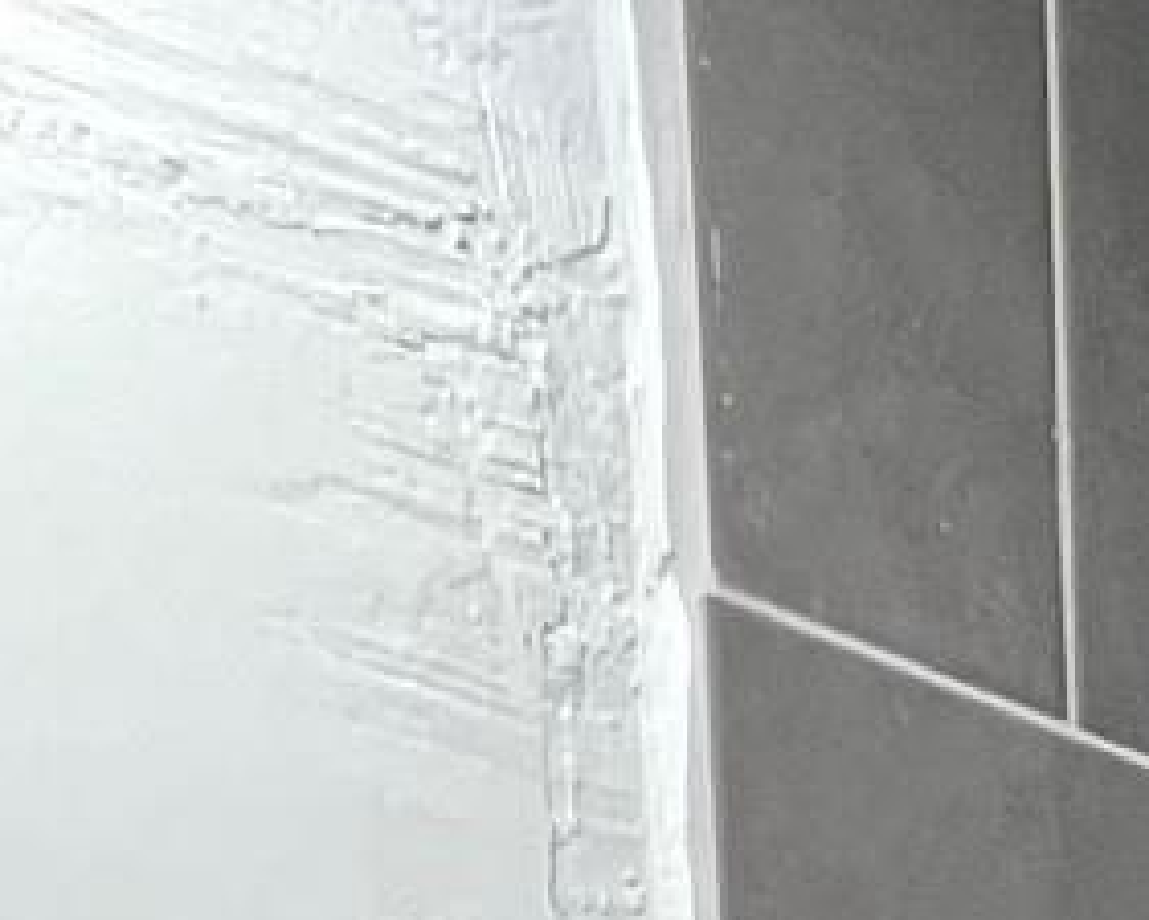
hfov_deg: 17.8
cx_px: 1922
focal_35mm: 91
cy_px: 2928
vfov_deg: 10.4
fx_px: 3096
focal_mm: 1.57
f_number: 1.8
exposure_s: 1/60
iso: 125
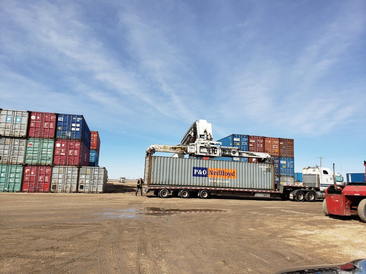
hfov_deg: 67.3
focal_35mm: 26
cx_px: 183
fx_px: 275
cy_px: 137
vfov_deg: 53.1
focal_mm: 4.3
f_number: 2.4
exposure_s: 1/1869
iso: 50
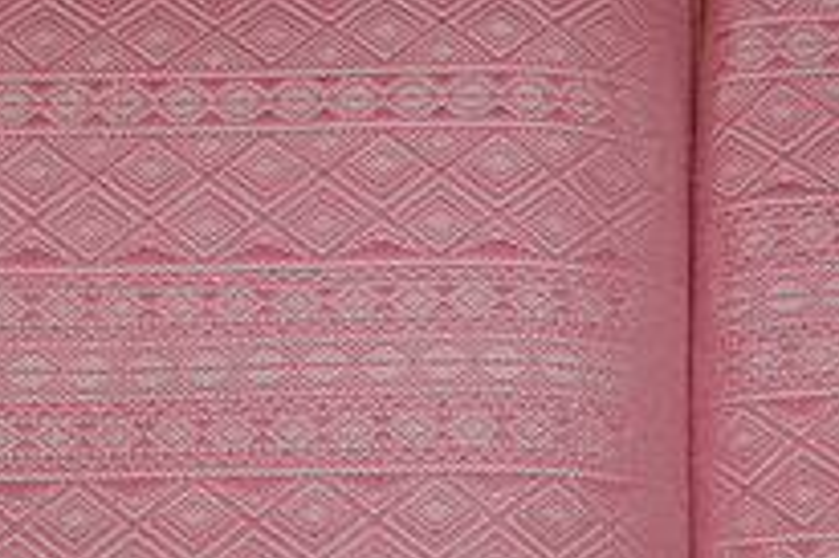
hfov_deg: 19.6
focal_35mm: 104
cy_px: 415
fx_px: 2422
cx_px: 464
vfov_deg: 13.1
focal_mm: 26
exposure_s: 1/60
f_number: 4.2
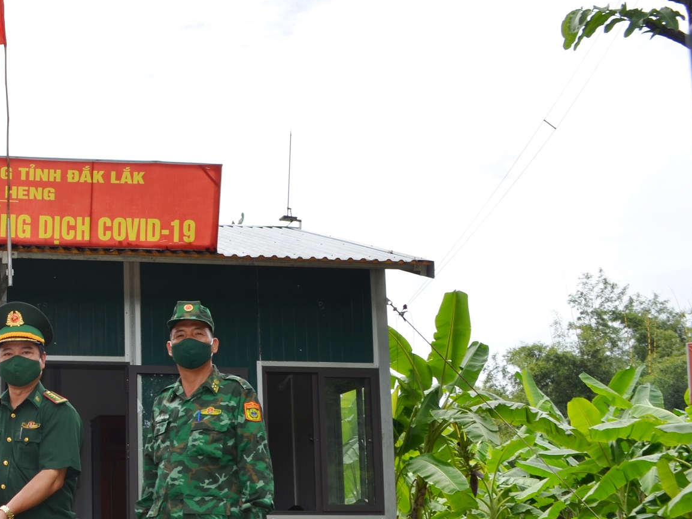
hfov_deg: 31.2
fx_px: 1119
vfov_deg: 26.0
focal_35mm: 56
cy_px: 344
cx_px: -37
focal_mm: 18
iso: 100
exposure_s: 1/200
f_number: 9
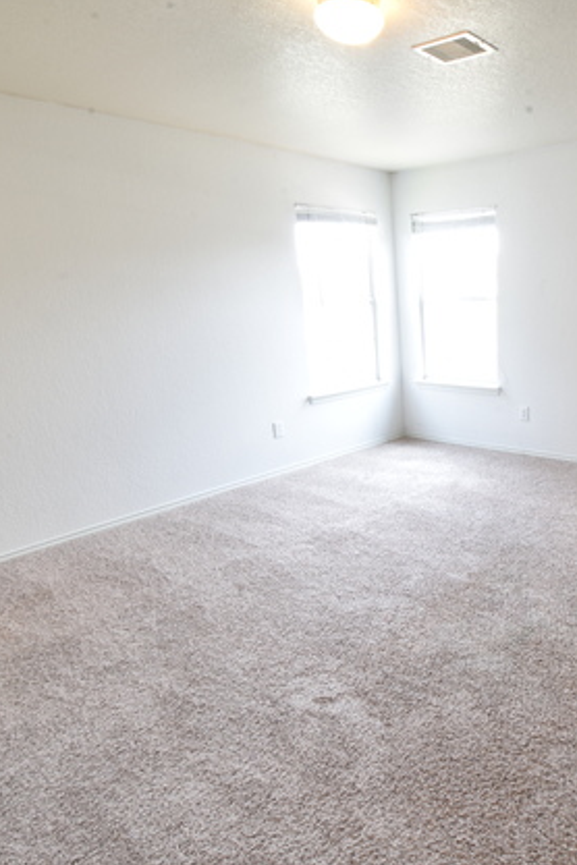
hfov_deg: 51.1
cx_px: 475
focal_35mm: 23
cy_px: 435
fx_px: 553
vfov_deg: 76.1
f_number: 22
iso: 100
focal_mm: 10
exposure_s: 3
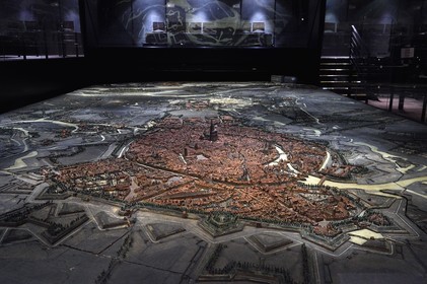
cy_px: 142
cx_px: 214
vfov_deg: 41.1
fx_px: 379
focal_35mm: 32
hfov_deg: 58.8
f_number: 5
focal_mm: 32
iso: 3200
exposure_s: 1/5
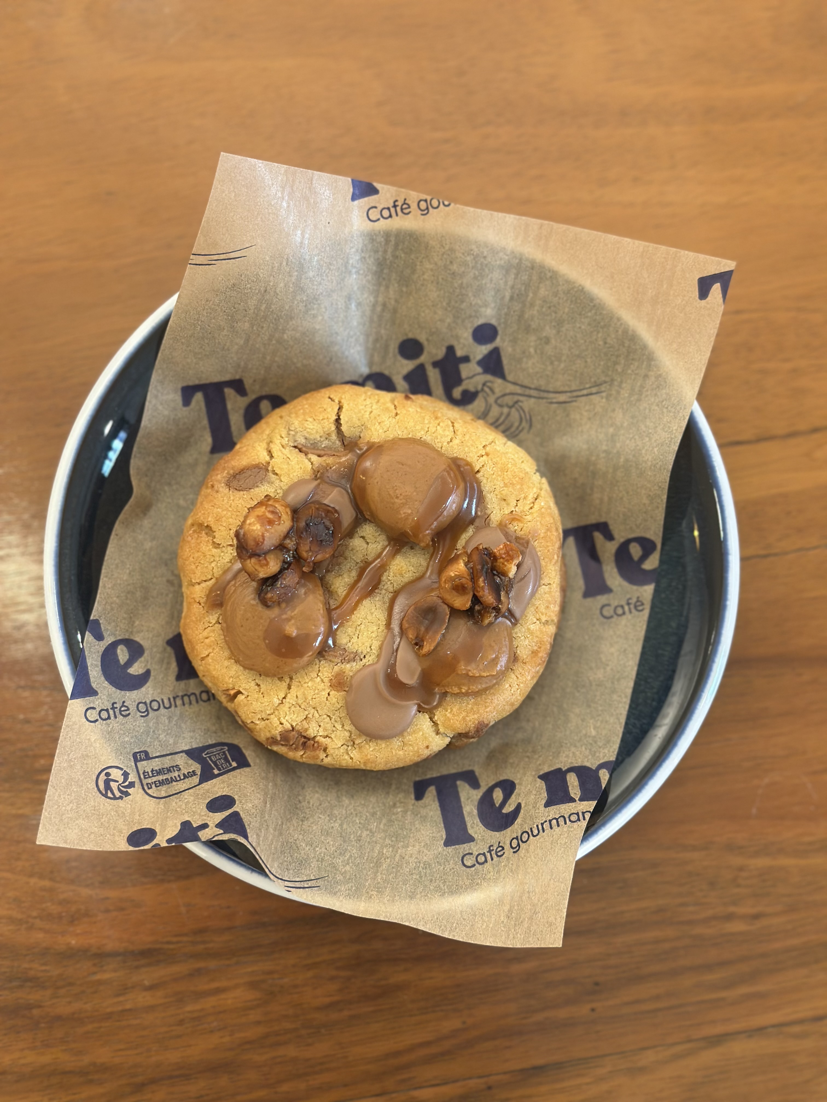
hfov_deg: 30.3
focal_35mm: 48
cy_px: 551
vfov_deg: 39.7
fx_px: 1529
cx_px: 414
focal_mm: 6.86
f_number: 1.78
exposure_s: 1/100
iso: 200
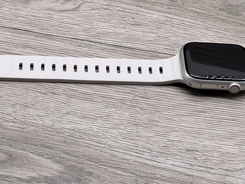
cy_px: 70
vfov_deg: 10.3
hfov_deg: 13.7
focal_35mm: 144
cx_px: 183
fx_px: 1019
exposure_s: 1/100
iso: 50
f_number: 2.8
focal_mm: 9
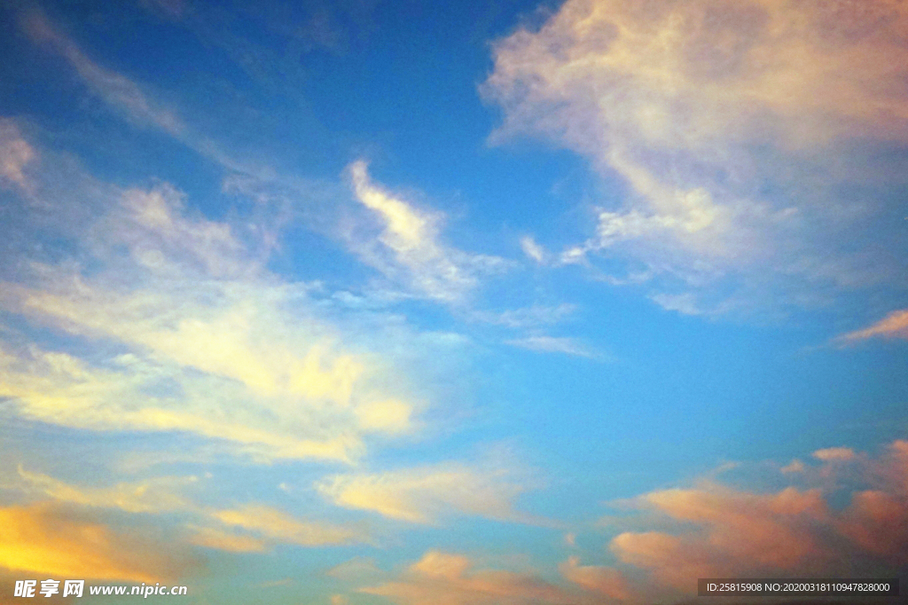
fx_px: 870
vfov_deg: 38.3
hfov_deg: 55.1
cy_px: 302
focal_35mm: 34
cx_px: 454
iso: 640
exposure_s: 1/160
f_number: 4
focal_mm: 23
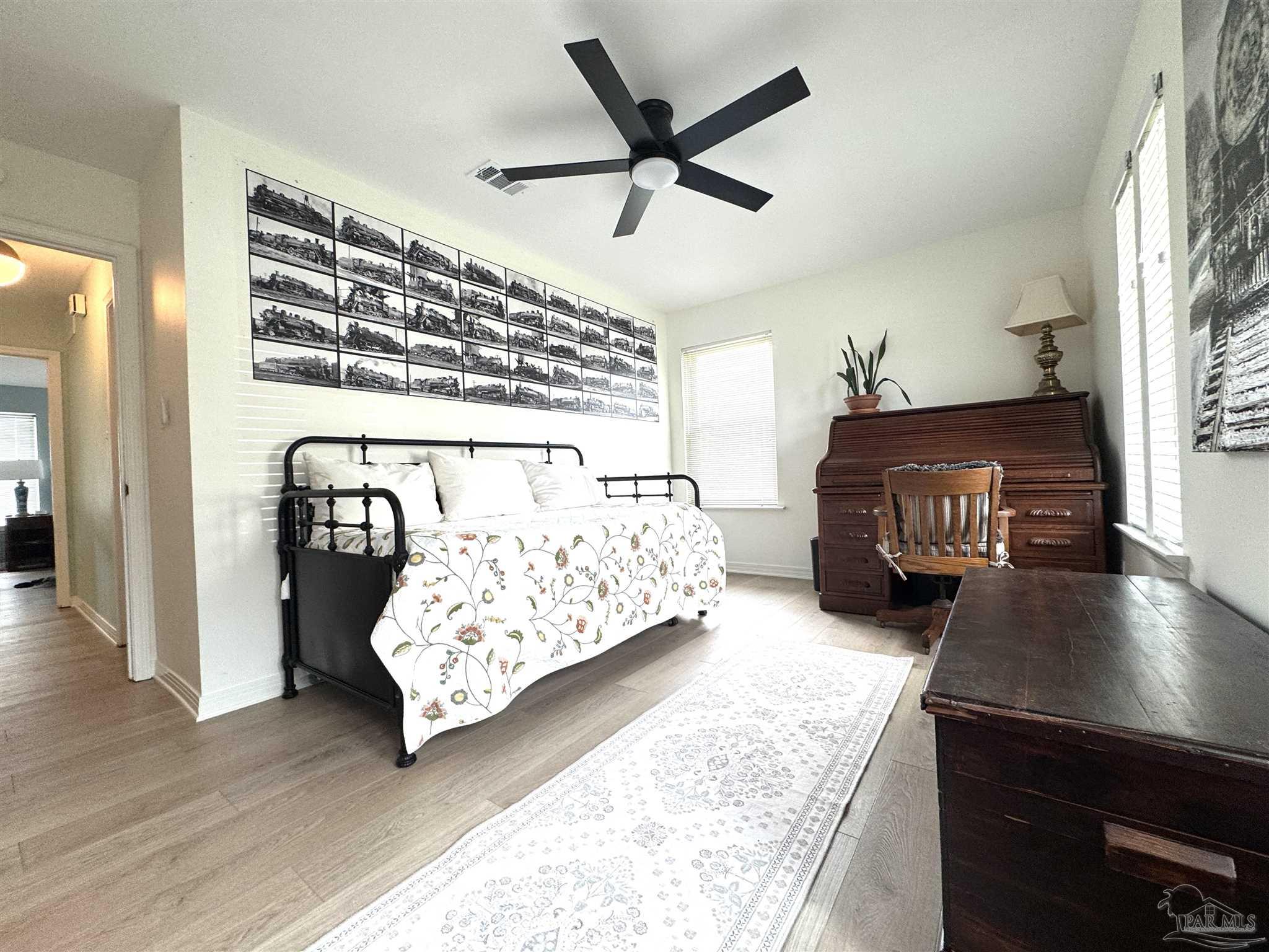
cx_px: 634
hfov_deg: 102.1
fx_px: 513
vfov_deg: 85.7
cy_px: 476
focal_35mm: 14
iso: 125
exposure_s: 1/120
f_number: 2.2
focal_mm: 2.22
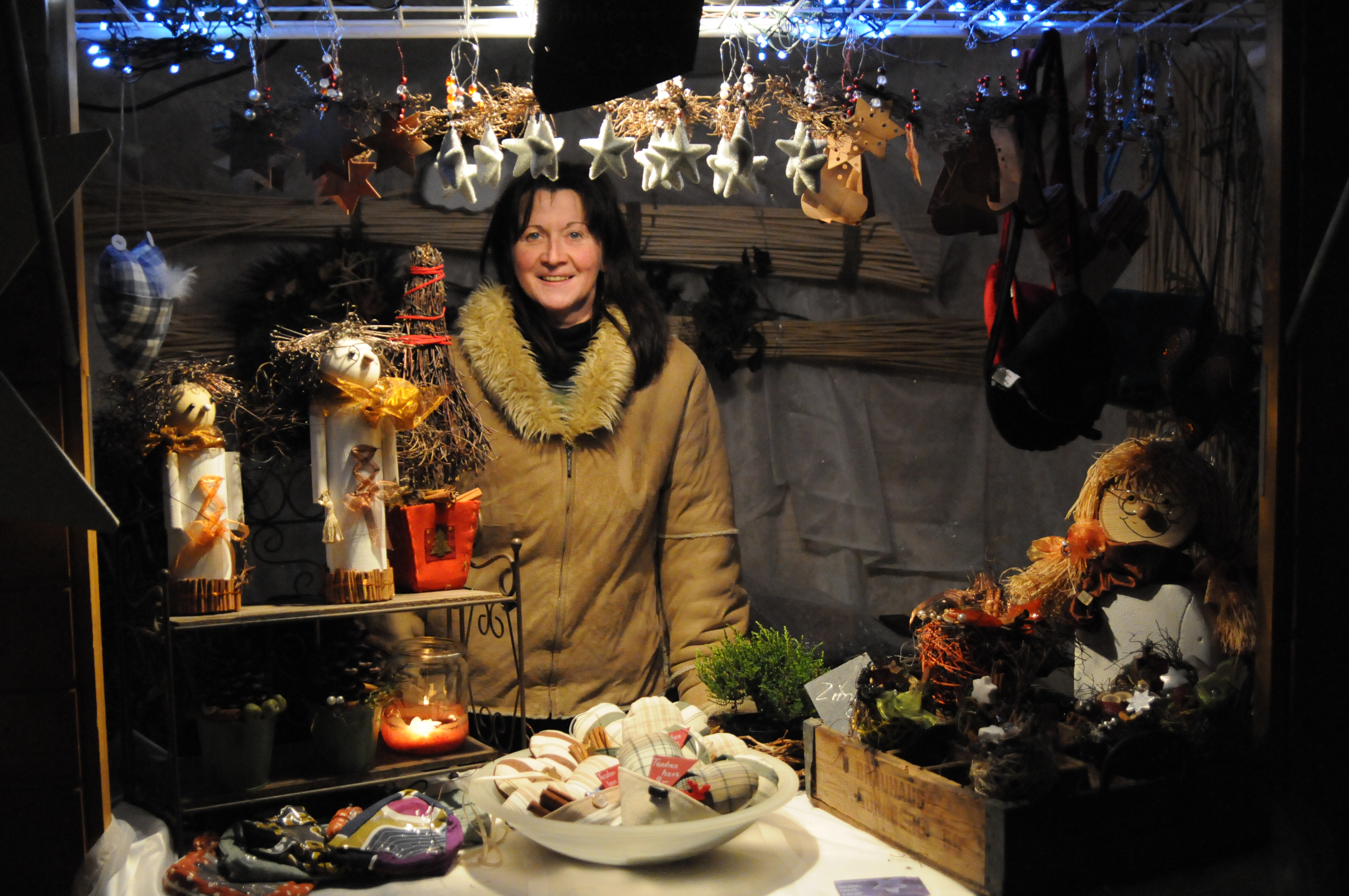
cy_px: 448
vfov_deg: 31.8
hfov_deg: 46.4
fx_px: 1572
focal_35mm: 42
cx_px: 674
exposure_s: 1/250
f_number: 2.8
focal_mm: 28
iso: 3200
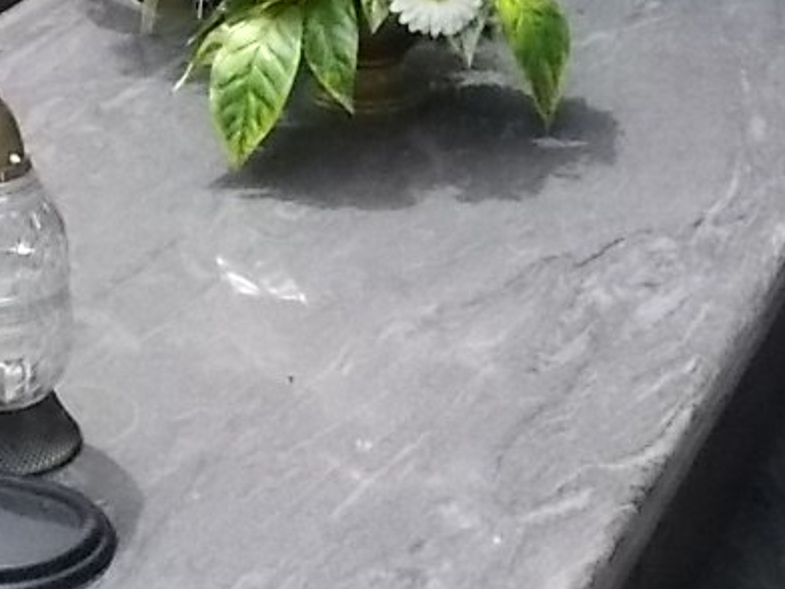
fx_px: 2404
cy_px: 178
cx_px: 276
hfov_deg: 18.5
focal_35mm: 106
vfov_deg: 13.9
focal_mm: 4.6
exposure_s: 1/320
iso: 400
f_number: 8
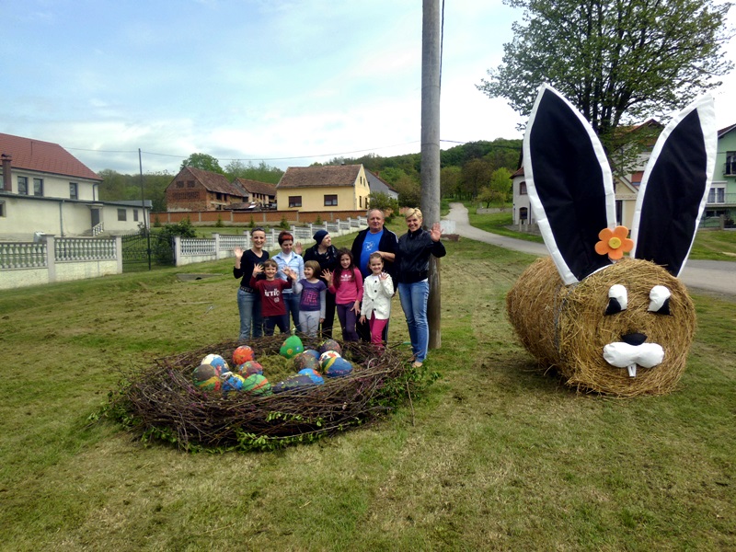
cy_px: 276
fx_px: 553
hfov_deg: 67.3
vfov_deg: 53.1
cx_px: 368
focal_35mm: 26
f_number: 7.9
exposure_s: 1/250
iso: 100
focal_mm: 4.7
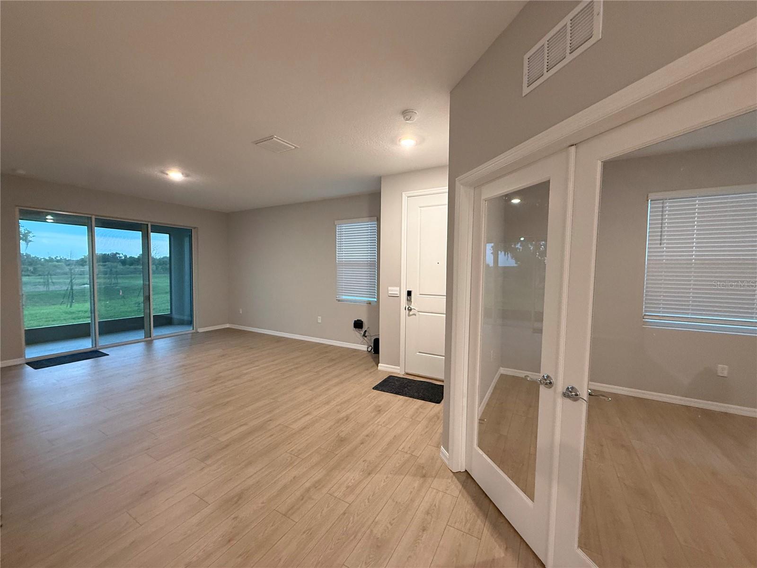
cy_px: 284
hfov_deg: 102.1
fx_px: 306
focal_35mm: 14
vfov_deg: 85.7
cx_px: 378
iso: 400
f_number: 2.2
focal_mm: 2.22
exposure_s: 1/60
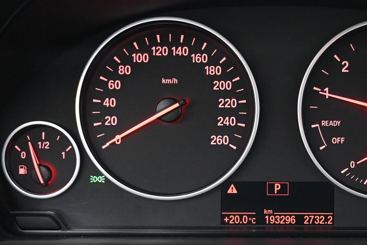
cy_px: 123
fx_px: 498
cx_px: 279
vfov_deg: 27.6
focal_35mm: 49
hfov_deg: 39.3
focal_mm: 19
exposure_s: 1/30
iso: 4500
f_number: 3.8
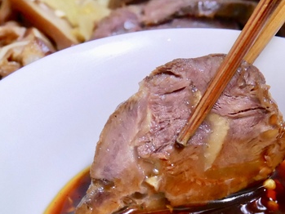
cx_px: 208
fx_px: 601
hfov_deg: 26.4
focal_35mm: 73
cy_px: 201
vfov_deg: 19.7
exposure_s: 1/40
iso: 3200
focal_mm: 15
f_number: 3.8
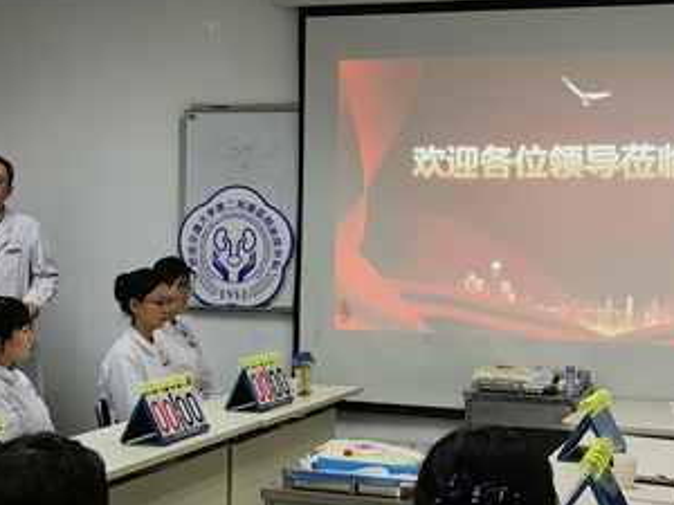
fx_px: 1402
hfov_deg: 27.0
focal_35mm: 72
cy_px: 260
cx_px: 265
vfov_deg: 20.4
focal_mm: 5.58
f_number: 1.8
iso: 80
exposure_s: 1/69
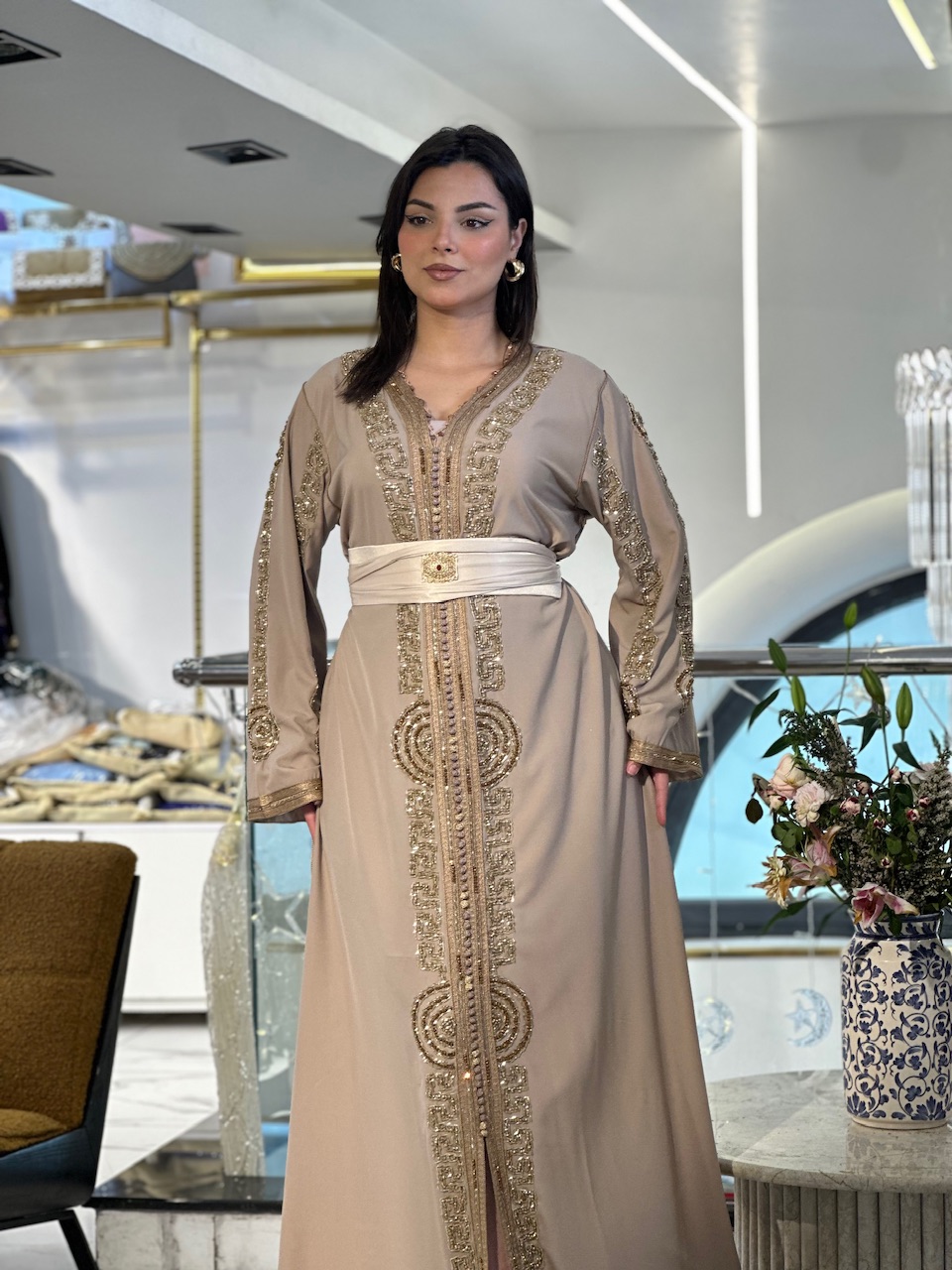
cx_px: 476
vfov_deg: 25.3
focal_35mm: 77
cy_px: 635
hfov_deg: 19.1
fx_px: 2824
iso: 50
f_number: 2.8
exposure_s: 1/100
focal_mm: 9
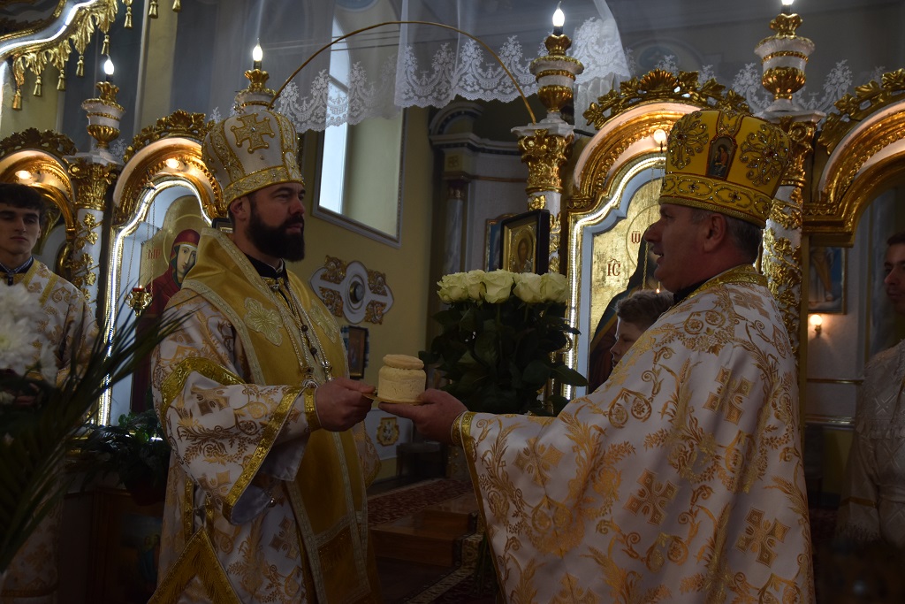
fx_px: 830
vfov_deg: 40.0
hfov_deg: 57.2
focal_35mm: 33
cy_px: 302
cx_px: 452
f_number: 3.5
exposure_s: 1/250
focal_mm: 22
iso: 400
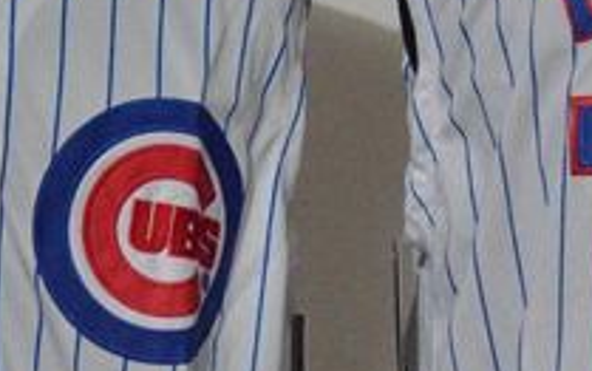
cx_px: 312
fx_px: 4715
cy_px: 300
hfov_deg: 7.2
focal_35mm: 292
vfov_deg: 4.5
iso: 4000
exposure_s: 1/50
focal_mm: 50
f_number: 4.8
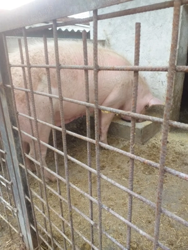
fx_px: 188
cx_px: 94
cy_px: 125
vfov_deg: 67.3
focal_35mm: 26
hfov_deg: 53.1
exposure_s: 1/100
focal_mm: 3.6
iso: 50
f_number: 1.9
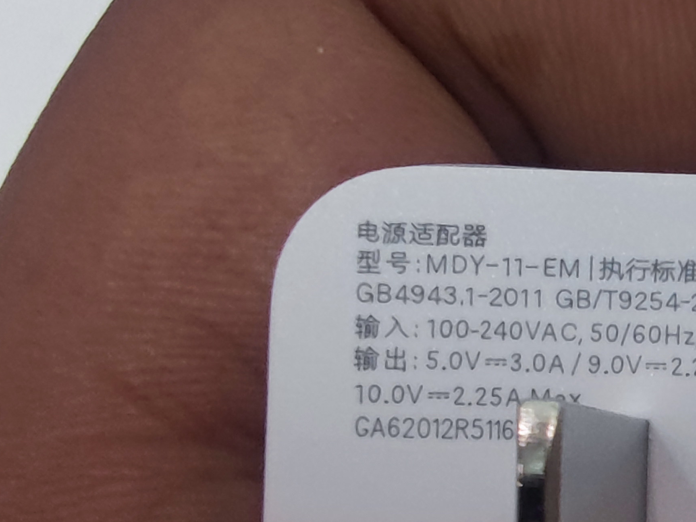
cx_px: 756
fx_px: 1508
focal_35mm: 75
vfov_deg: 19.4
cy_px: 416
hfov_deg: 24.4
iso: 272
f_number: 2.2
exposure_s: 1/50
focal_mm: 1.95
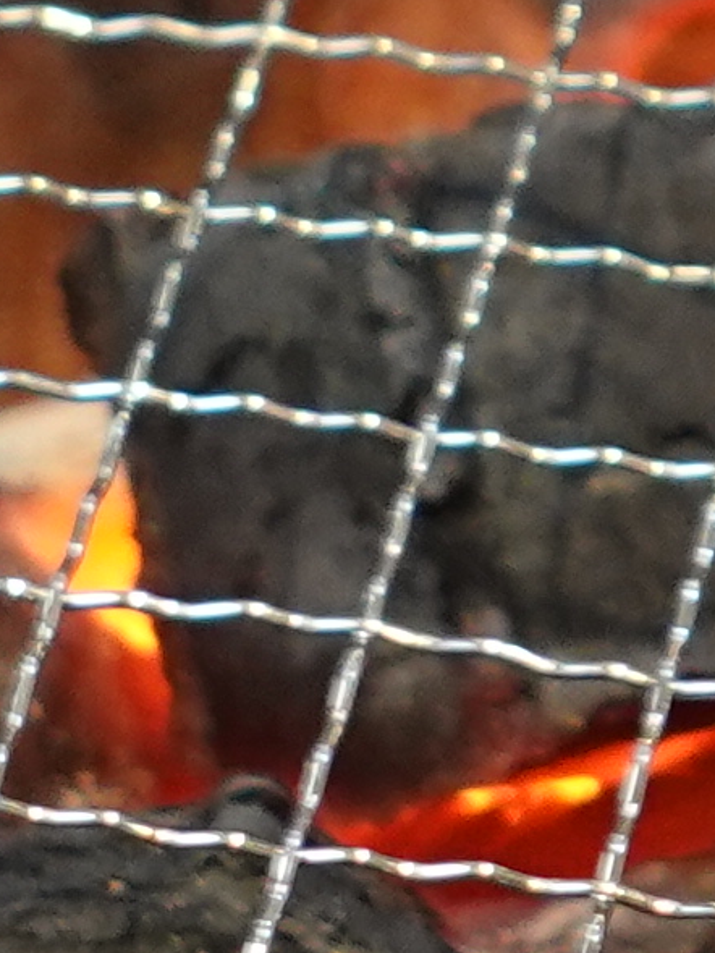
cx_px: 1064
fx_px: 11810
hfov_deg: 3.5
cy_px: 243
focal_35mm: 429
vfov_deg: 4.6
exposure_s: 1/50
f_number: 2.8
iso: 500
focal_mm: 18.2
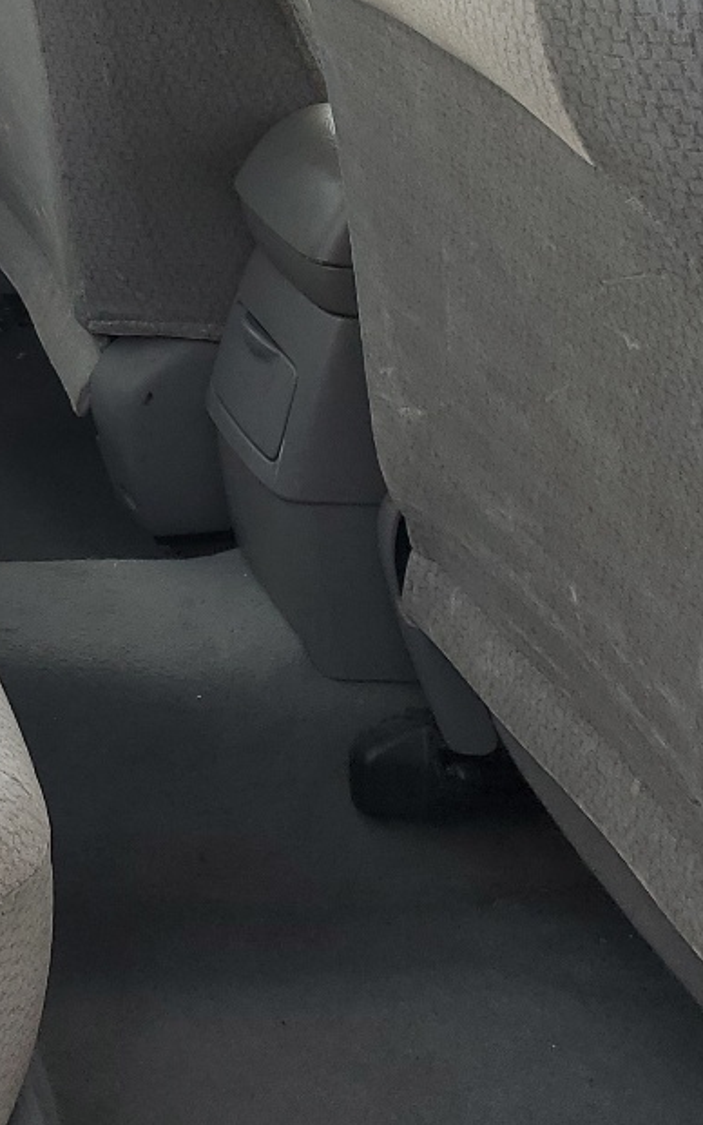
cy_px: 172
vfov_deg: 28.2
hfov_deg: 16.1
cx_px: -484
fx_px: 2177
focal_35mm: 71
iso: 50
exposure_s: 1/400
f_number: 1.5
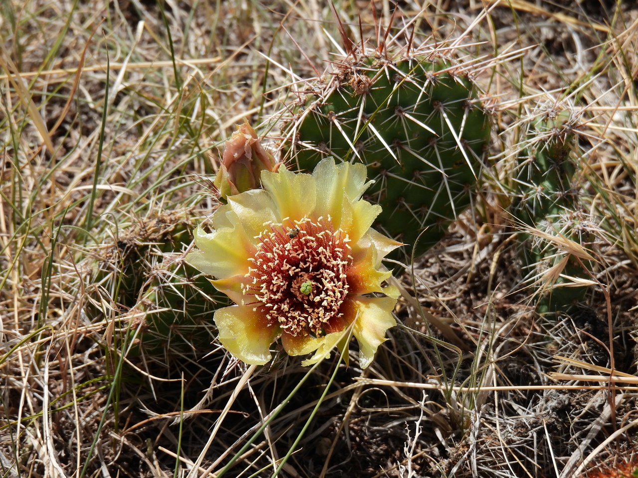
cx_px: 319
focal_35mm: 550
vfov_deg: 2.7
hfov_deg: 3.6
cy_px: 239
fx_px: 10137
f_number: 5
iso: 100
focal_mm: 98.1
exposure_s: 1/640
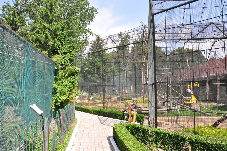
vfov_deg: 47.8
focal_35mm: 27
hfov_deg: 67.4
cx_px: 114
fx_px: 170
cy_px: 76
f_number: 16
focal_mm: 18
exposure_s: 1/1000
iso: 3200
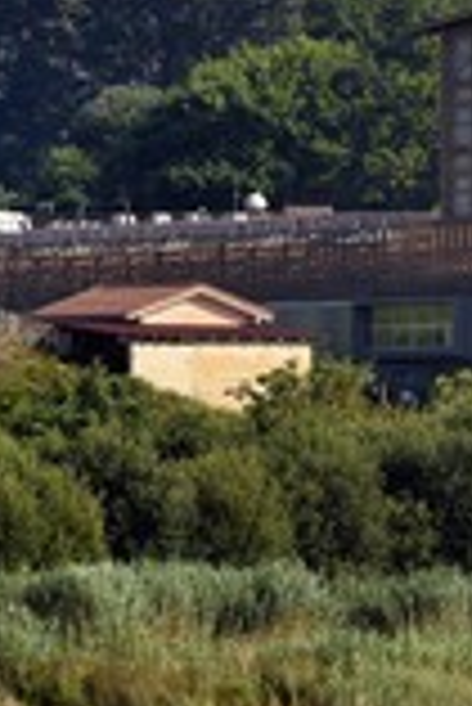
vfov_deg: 3.8
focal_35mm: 535
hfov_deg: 2.6
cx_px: 103
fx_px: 10498
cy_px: 481
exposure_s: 1/200
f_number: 16
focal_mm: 200
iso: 400
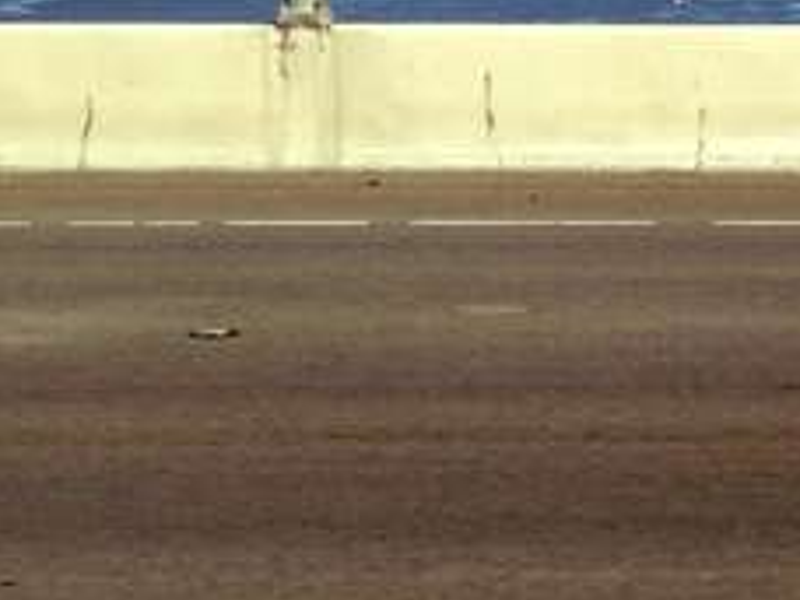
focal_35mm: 116
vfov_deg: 12.4
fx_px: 2681
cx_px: 667
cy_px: -186
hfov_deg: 16.8
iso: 50
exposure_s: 1/1748
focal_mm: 4.13
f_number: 2.4
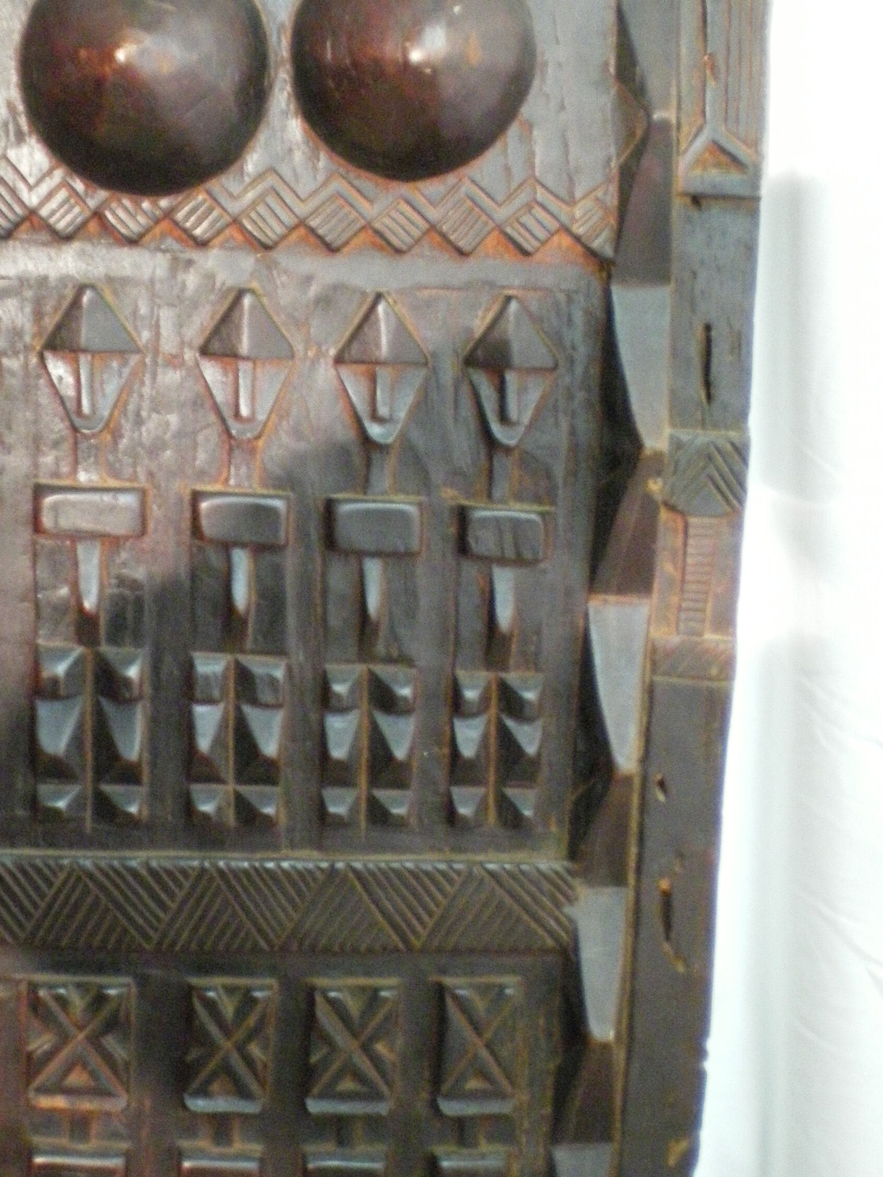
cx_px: 338
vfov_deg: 36.7
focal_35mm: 52
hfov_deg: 27.9
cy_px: 468
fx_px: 1769
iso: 800
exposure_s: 1/8
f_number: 3.1
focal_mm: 6.3
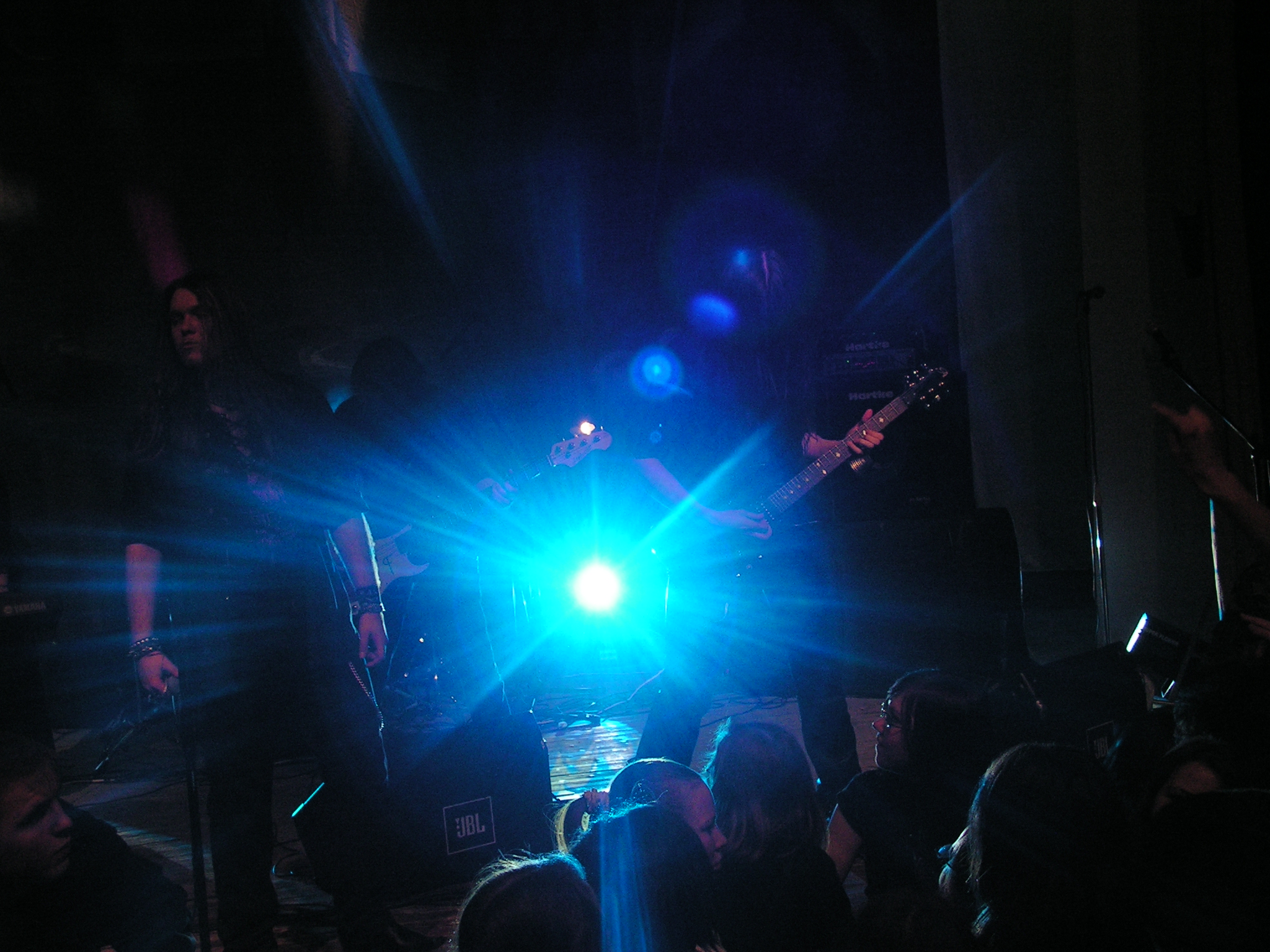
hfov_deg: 36.2
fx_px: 1944
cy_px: 476
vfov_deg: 27.5
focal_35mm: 53
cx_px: 635
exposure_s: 1/100
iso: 160
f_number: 3.2
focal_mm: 8.9
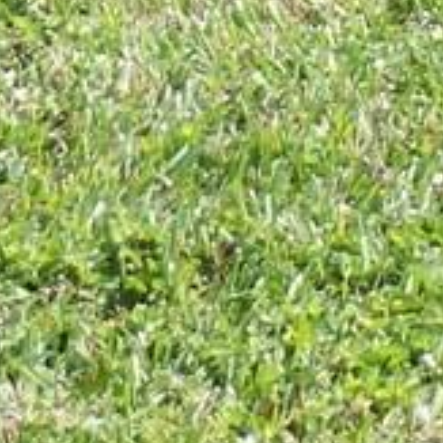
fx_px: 7558
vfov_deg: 3.3
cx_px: 968
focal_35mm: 522
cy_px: -954
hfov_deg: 3.3
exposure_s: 1/400
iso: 100
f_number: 3.7
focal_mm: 10.7
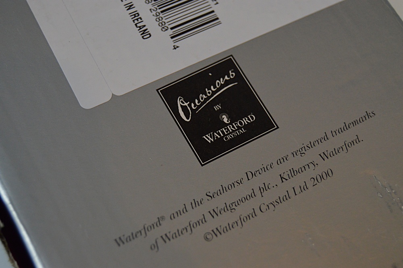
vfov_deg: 18.2
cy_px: 134
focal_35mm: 75
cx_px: 202
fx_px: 839
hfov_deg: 27.0
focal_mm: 50
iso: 1250
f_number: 5.6
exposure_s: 1/60
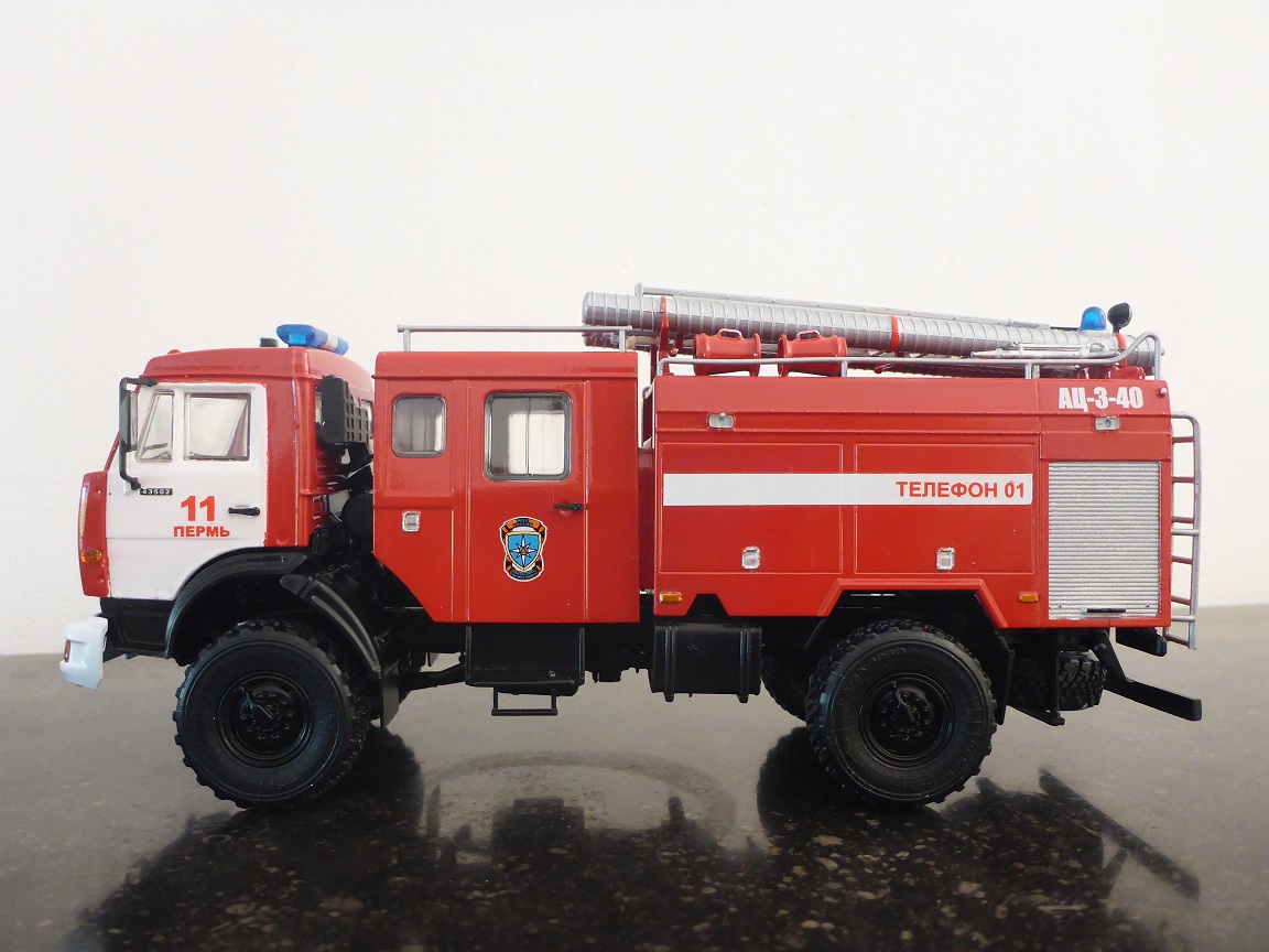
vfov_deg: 49.7
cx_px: 634
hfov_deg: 63.4
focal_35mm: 28
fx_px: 1026
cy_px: 476
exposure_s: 1/40
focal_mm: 4.9
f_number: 3.3
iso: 400
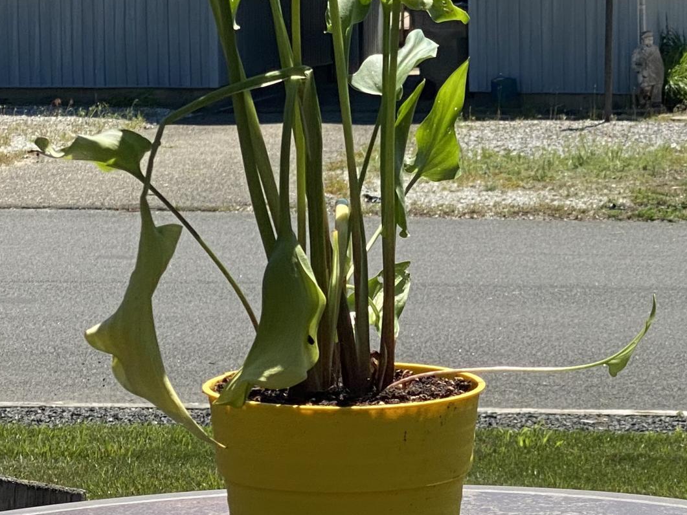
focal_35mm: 147
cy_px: 162
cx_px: 666
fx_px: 2918
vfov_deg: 10.1
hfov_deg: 13.3
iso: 20
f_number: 2
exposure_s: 1/1546
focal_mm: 6
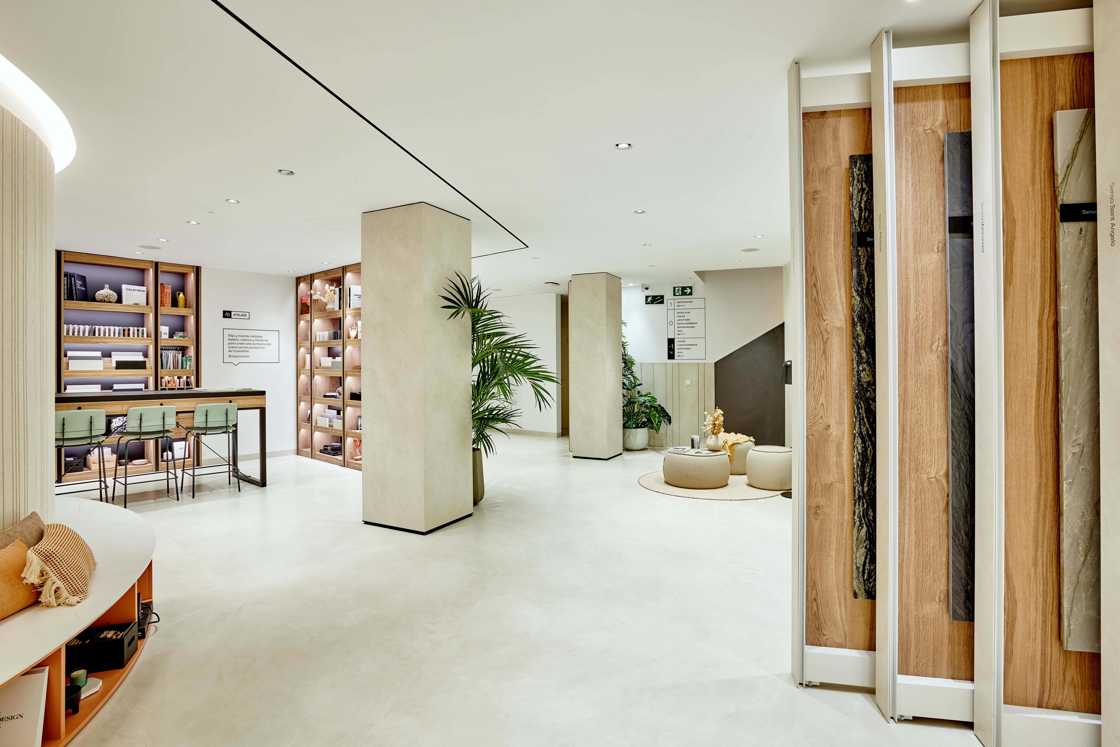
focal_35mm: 17
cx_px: 560
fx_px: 529
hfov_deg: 93.3
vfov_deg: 70.4
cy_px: 374
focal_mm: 17
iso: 64
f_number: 13
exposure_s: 1.6
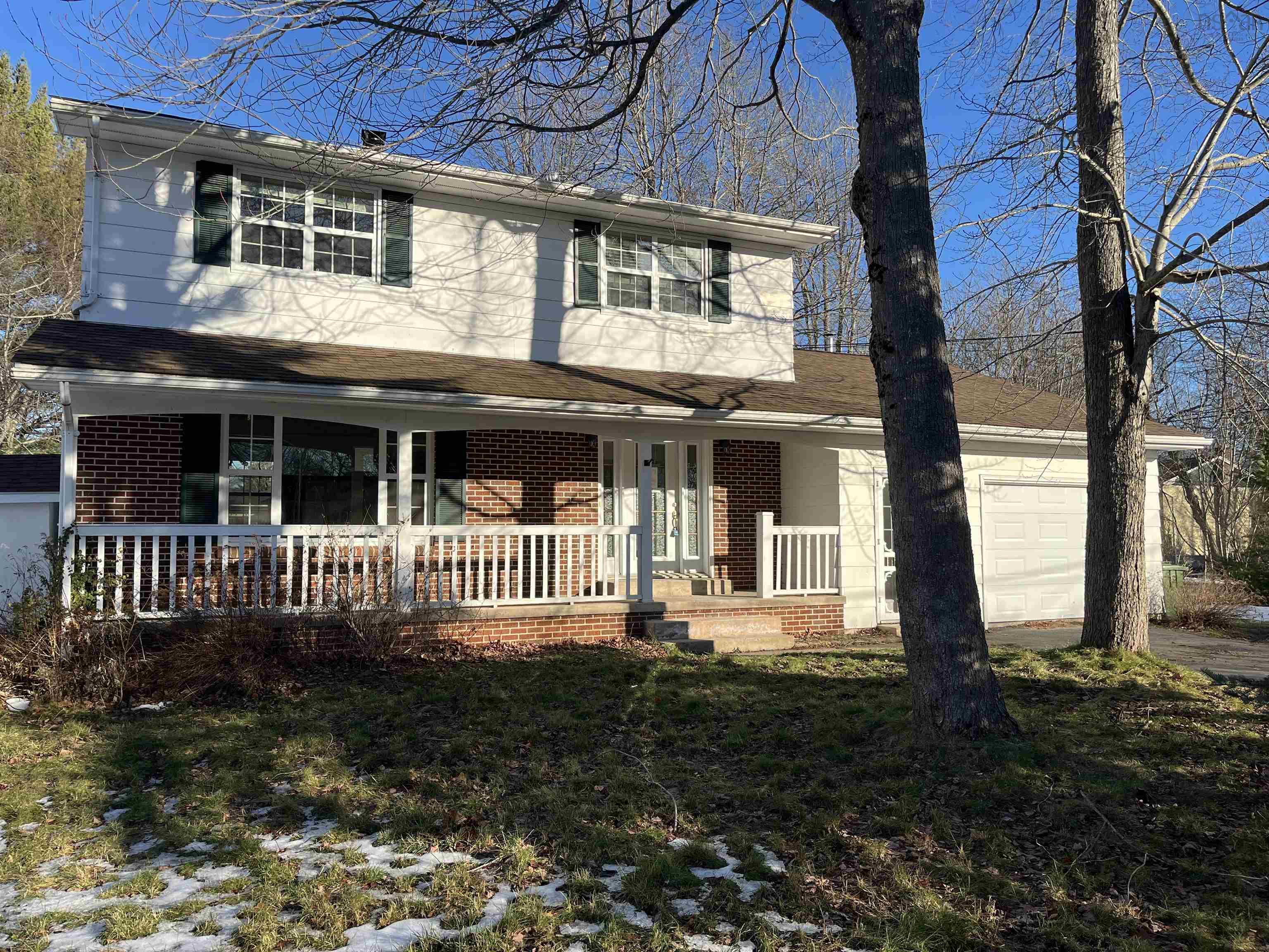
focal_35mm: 26
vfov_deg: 53.1
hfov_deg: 67.3
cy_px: 476
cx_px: 634
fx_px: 953
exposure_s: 1/2513
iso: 50
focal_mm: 5.1
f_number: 1.6
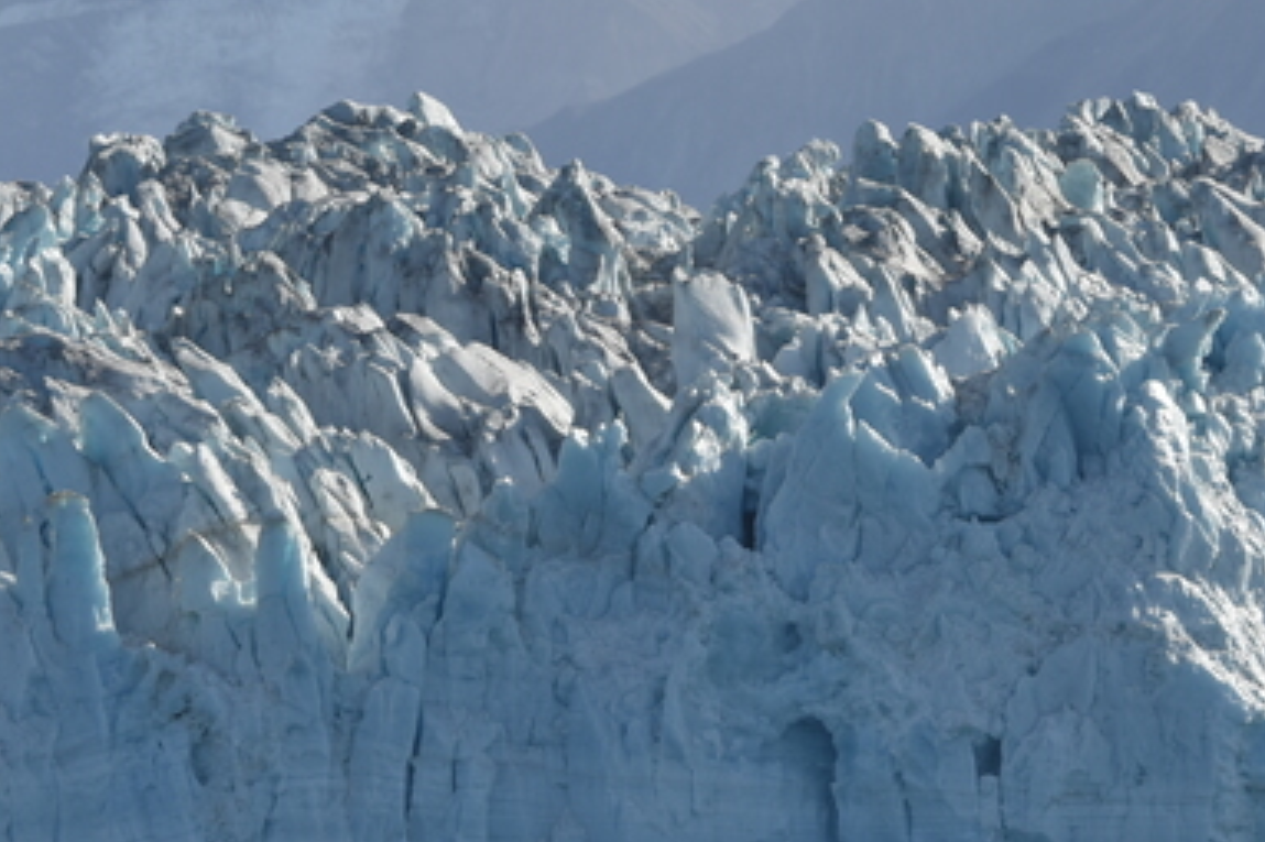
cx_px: 803
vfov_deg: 3.4
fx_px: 14330
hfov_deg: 5.1
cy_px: -225
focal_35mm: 408
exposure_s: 1/320
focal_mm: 122
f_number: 9
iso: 100
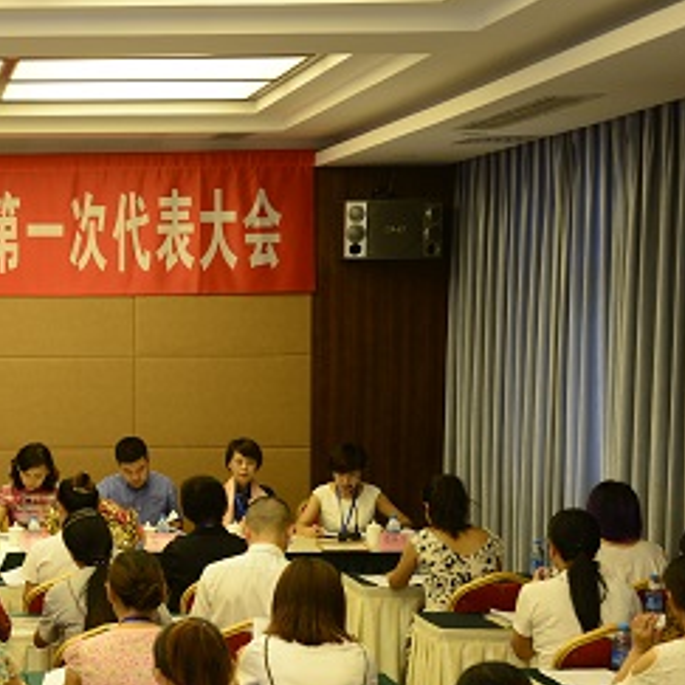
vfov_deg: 20.6
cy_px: 414
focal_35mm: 84
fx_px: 1881
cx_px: -110
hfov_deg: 19.6
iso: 800
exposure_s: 1/100
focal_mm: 40
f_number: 5.6
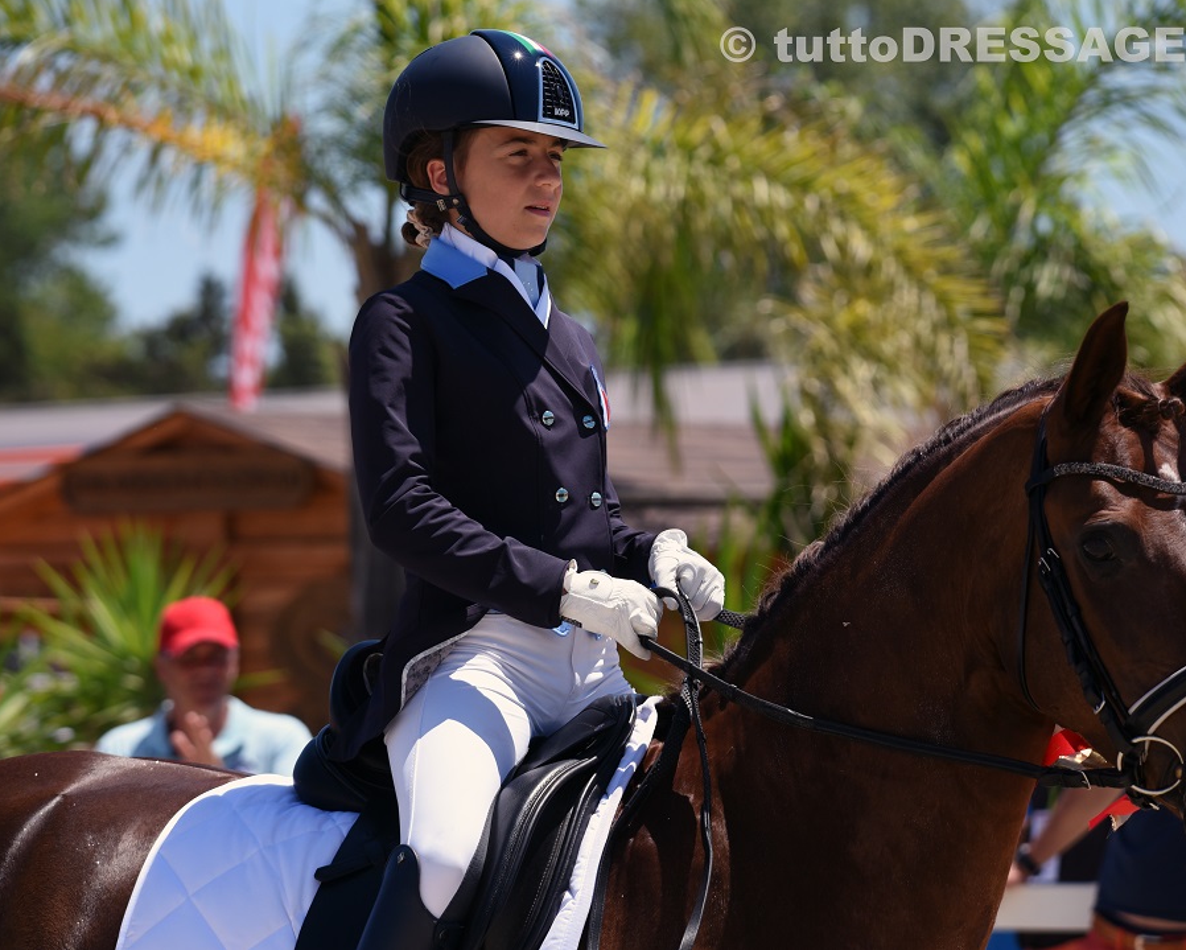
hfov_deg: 7.8
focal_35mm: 249
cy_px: 474
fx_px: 8743
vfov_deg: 6.2
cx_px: 573
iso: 500
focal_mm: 220
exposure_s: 1/1600
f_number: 9
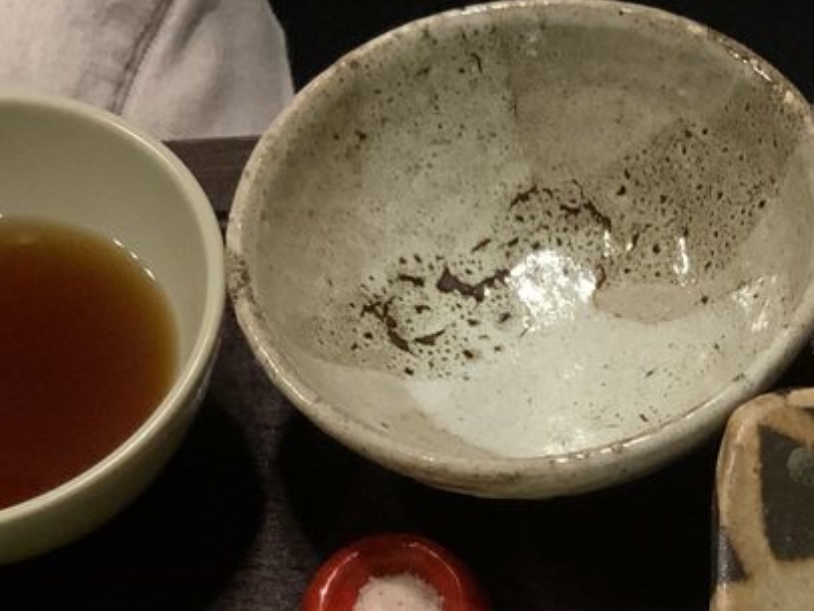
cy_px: 883
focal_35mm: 90
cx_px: 778
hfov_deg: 21.2
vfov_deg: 15.3
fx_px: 2117
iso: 320
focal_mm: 3
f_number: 1.8
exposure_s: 1/48
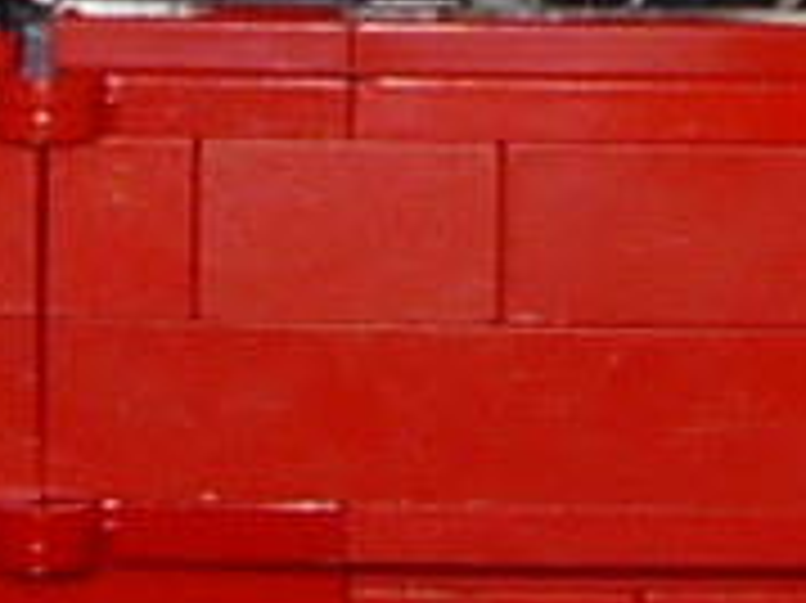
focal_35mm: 217
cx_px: 977
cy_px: -364
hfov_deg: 9.0
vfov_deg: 6.7
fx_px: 5049
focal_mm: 7.8
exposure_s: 1/64
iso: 79
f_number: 4.8
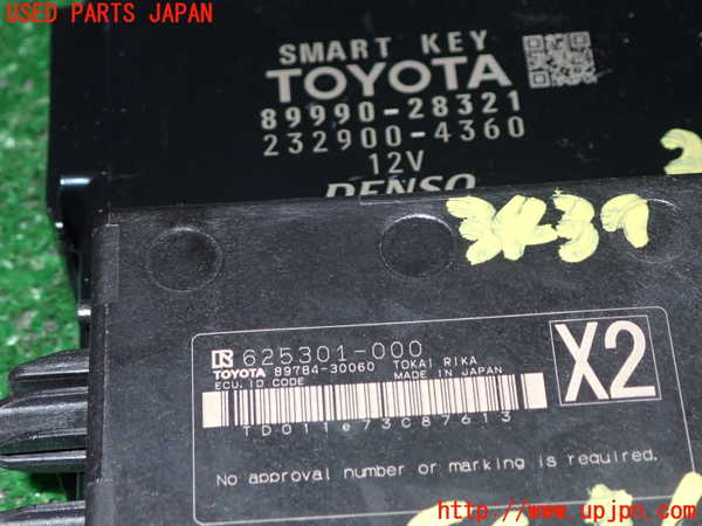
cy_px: 263
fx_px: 1906
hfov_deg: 20.9
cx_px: 351
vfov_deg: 15.7
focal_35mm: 94
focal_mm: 16.79
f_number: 14
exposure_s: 1/100
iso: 800
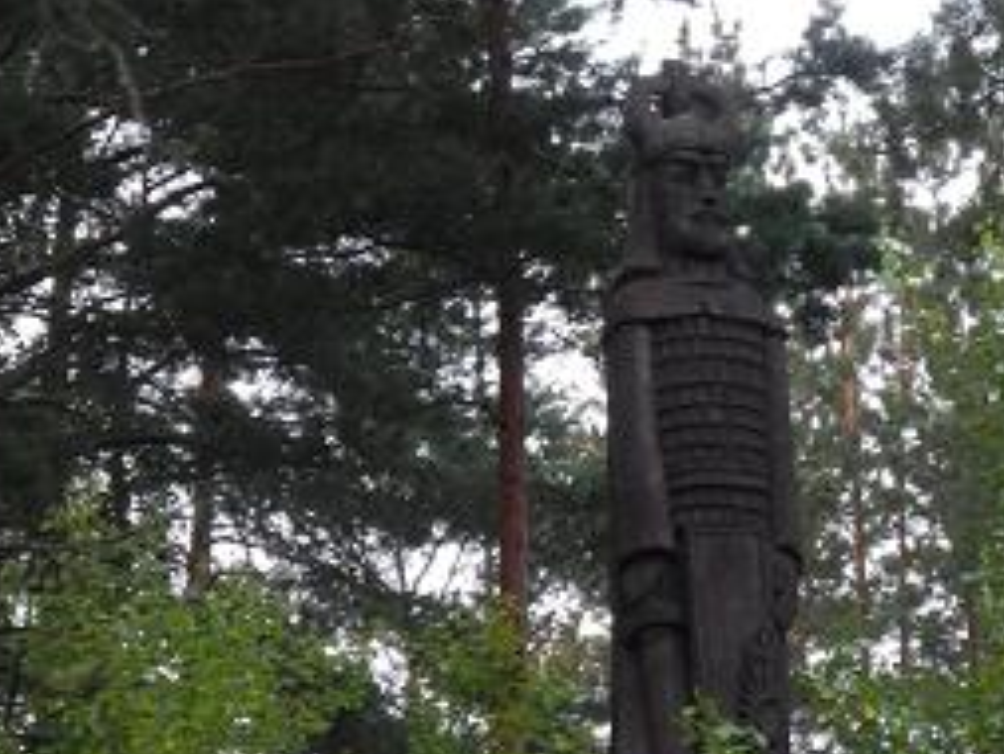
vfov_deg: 5.4
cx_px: 663
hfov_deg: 7.2
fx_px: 7922
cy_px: 437
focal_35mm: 273
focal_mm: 28.9
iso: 280
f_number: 5
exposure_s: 1/30
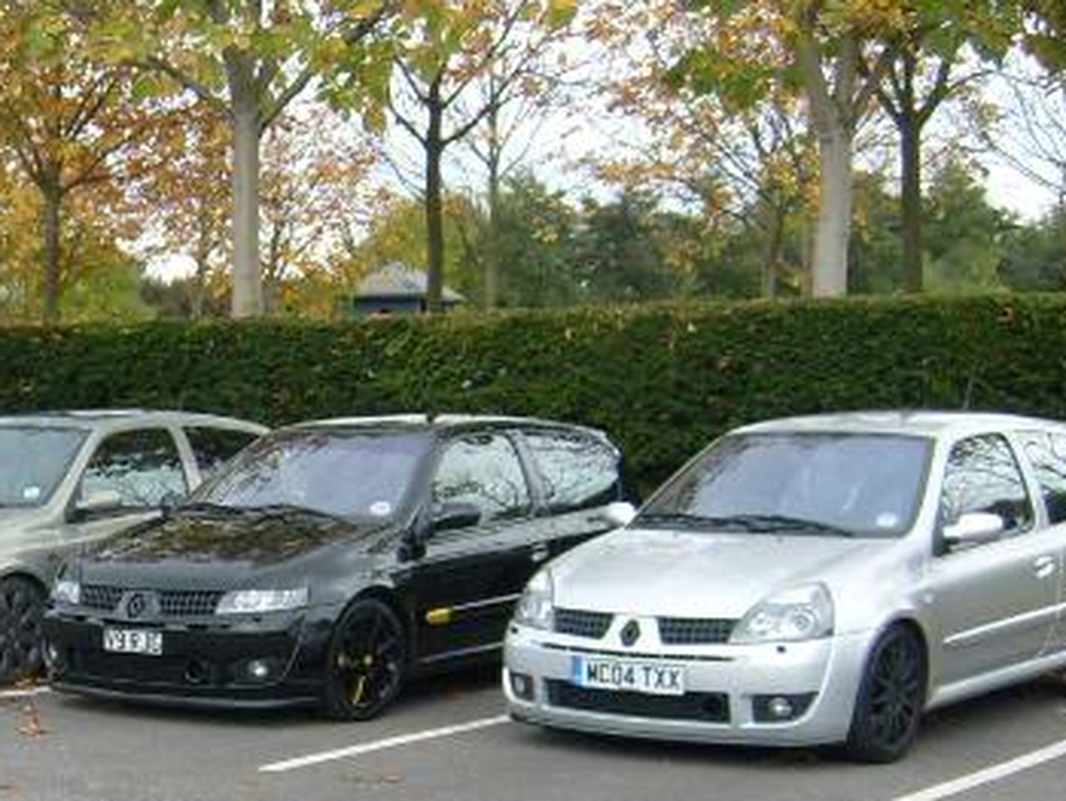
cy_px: 688
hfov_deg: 23.5
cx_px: 40
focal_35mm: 80
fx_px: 2465
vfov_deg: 18.2
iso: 80
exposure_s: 1/90
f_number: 2.8
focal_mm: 5.8
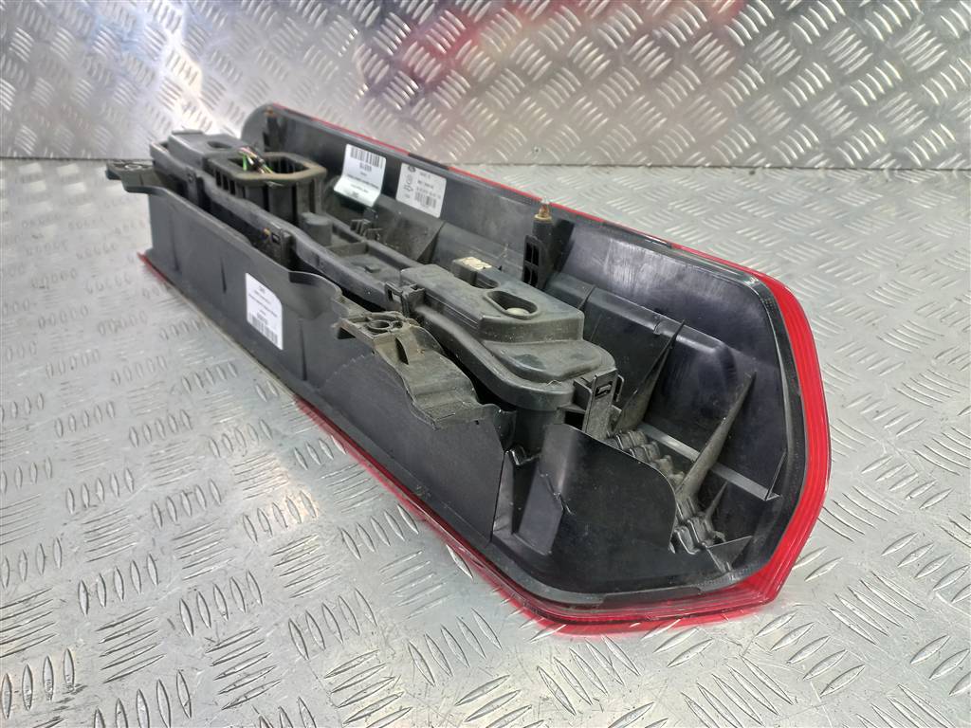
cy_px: 364
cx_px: 486
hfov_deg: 69.4
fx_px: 701
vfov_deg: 54.9
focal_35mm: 25
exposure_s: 1/50
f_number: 1.8
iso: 160
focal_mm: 4.6
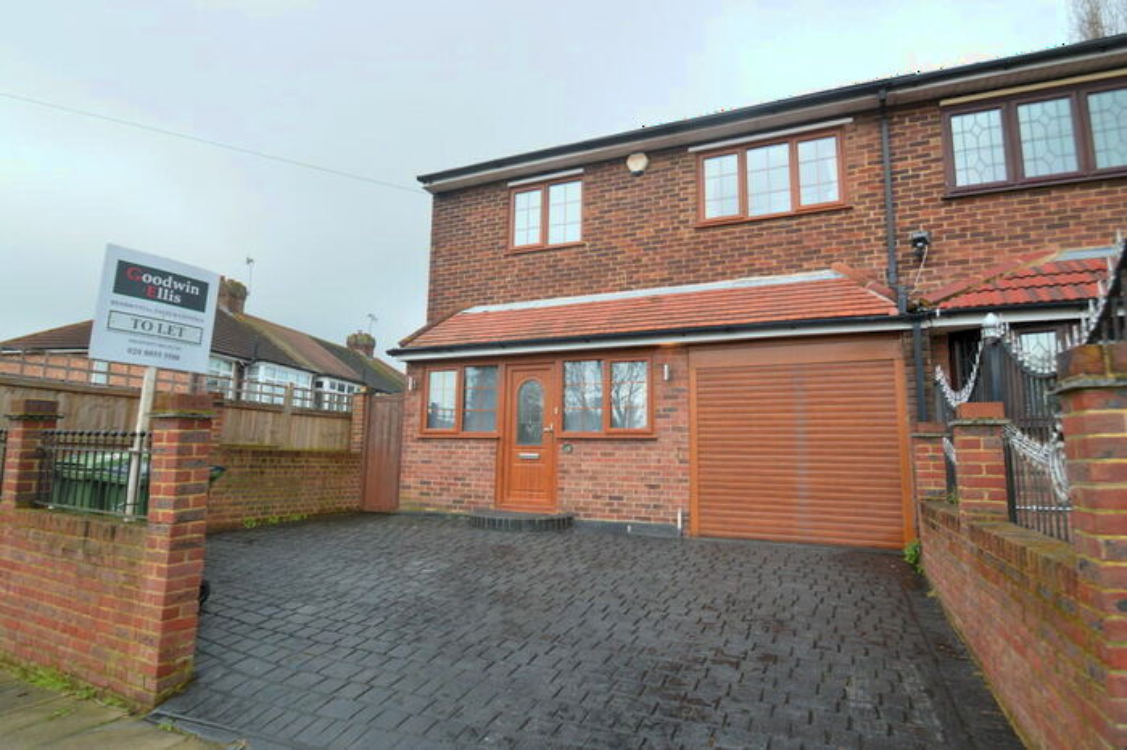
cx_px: 564
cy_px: 375
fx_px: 563
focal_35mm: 18
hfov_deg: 90.0
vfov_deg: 67.3
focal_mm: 12
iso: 250
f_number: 5.6
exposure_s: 1/125
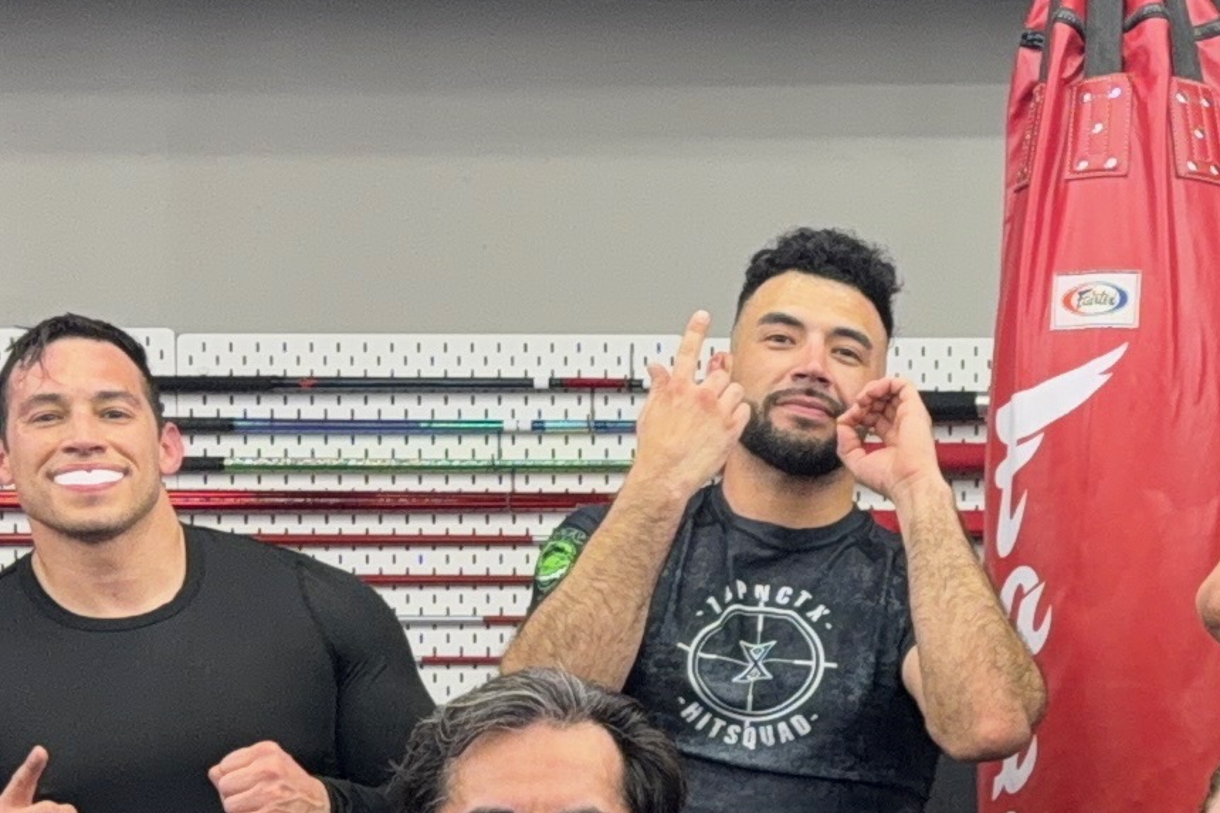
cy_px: 768
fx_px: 3964
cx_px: 1316
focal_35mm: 117
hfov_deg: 17.0
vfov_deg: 11.6
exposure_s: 1/60
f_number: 1.78
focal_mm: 6.76
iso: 160
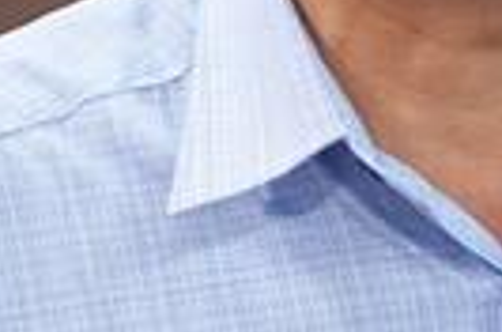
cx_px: 566
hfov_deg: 3.1
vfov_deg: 2.0
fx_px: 9307
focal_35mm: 669
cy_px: 13
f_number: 4
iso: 2000
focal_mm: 74
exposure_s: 1/125
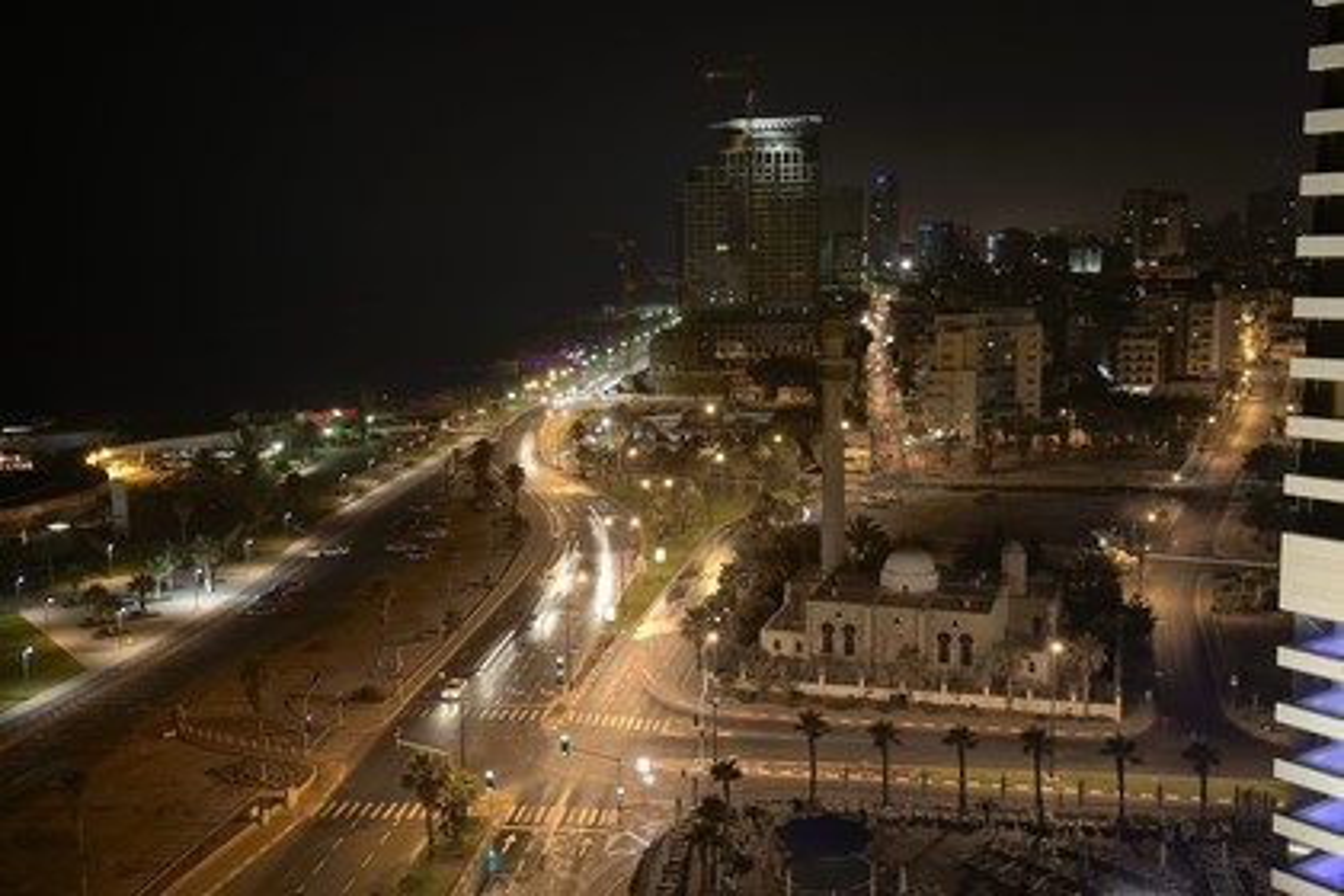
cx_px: 672
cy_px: 448
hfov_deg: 50.7
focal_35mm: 38
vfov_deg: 35.1
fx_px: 1419
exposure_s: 4
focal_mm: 38
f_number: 9
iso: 200
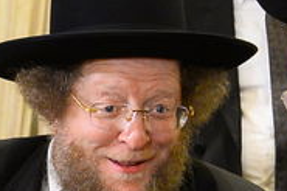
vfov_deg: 6.0
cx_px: 845
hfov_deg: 7.9
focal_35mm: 227
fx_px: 1808
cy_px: 88
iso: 2000
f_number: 3.2
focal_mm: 30
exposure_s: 1/160
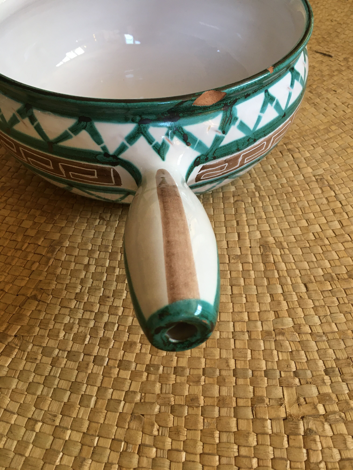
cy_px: 235
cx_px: 176
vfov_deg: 61.7
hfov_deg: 48.2
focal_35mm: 29
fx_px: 394
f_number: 2.2
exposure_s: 1/33
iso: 100
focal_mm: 4.15
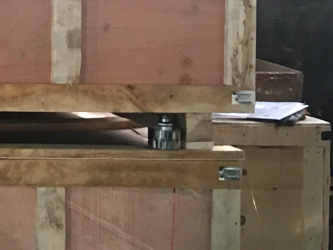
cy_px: -57
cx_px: -345
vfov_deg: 11.3
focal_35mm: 129
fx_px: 1241
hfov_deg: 13.1
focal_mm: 4.15
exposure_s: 1/17
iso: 100
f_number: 2.2
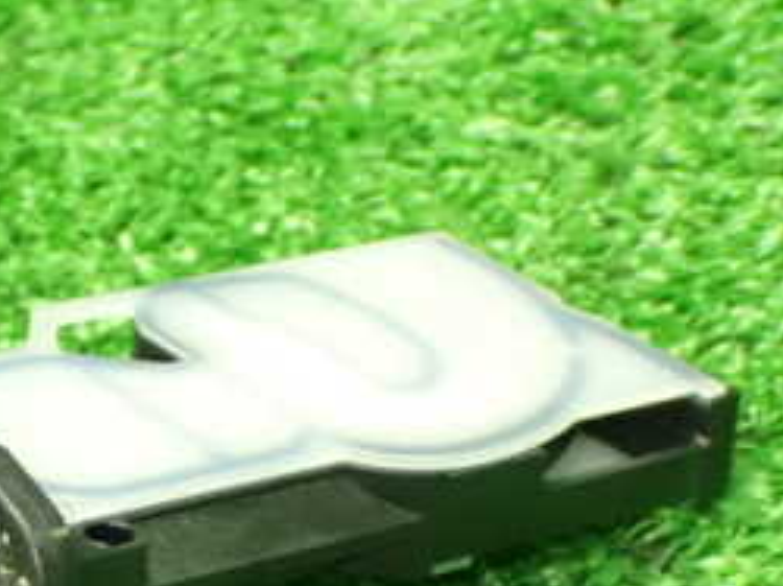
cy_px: 577
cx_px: 122
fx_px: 3638
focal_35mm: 161
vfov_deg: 9.1
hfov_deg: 12.2
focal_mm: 11.88
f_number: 3.8
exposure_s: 1/60
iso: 1600
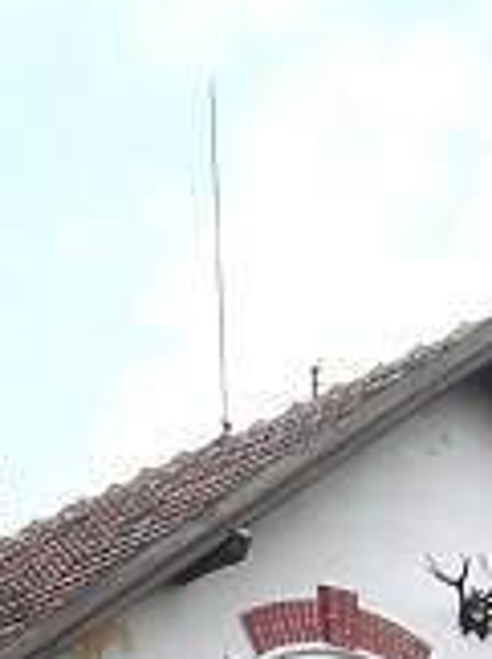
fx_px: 3572
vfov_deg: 10.0
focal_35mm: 188
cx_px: -203
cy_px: 1155
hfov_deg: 7.8
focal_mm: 6.3
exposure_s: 1/320
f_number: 4.4
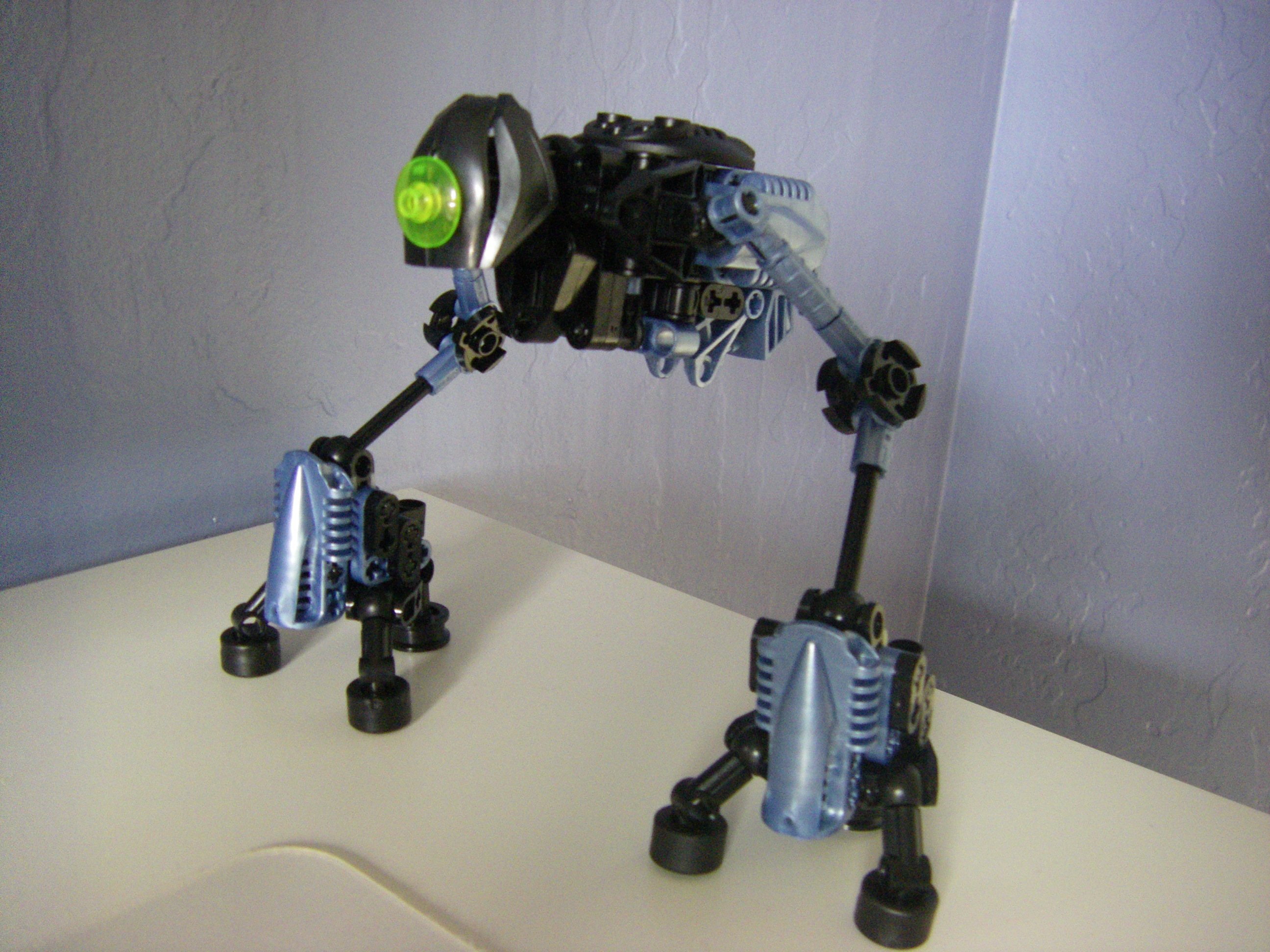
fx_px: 1394
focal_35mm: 38
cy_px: 476
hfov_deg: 49.0
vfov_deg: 37.7
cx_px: 635
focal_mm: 6.3
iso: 500
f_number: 3.5
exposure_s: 1/50
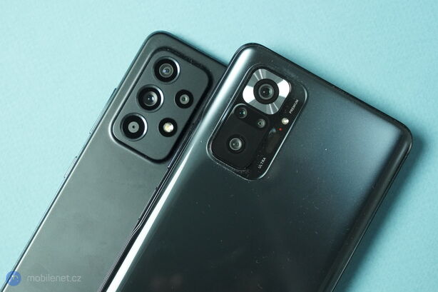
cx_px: 219
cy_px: 146
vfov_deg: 20.9
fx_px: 791
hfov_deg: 31.0
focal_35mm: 65
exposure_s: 1/200
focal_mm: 65
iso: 8000
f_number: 8
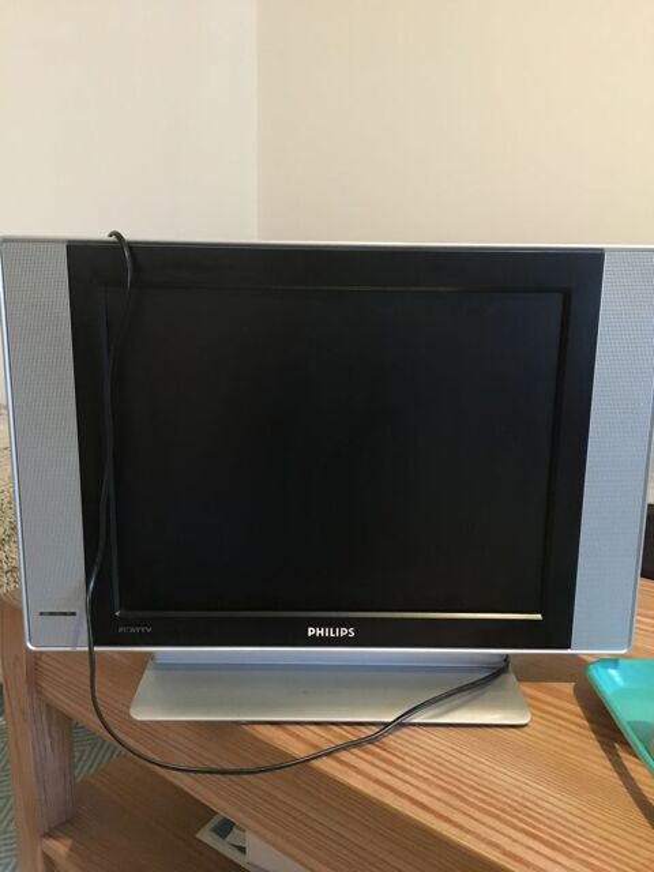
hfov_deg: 48.2
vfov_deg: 61.7
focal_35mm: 29
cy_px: 436
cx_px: 327
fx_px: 731
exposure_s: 1/17
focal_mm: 4.15
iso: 640
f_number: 2.2
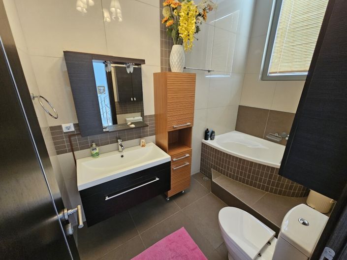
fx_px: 130
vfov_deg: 89.9
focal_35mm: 13
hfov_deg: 106.2
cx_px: 174
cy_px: 130
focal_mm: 2.2
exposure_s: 1/50
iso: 250
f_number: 2.2
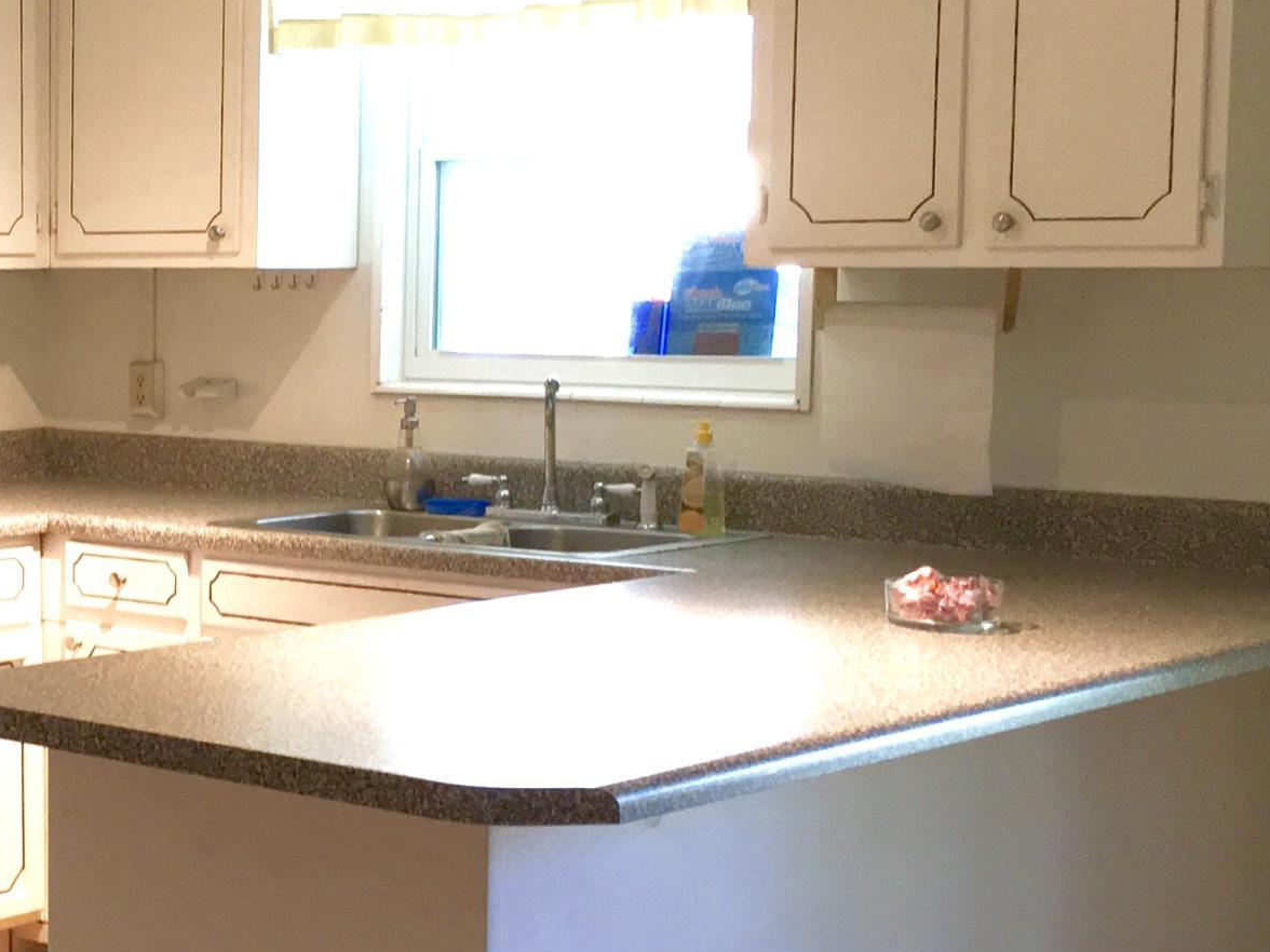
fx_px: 2715
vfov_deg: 19.9
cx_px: -135
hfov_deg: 24.5
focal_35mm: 74
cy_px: 487
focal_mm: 4.15
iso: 100
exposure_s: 1/30
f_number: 2.2
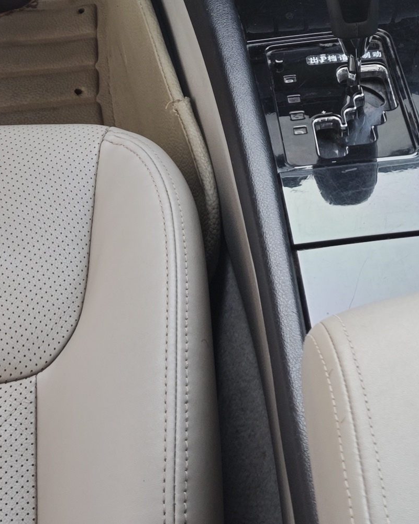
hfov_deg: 16.6
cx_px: 322
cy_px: -143
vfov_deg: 19.3
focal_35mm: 92
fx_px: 1426
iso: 100
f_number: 1.62
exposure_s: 1/108
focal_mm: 6.55
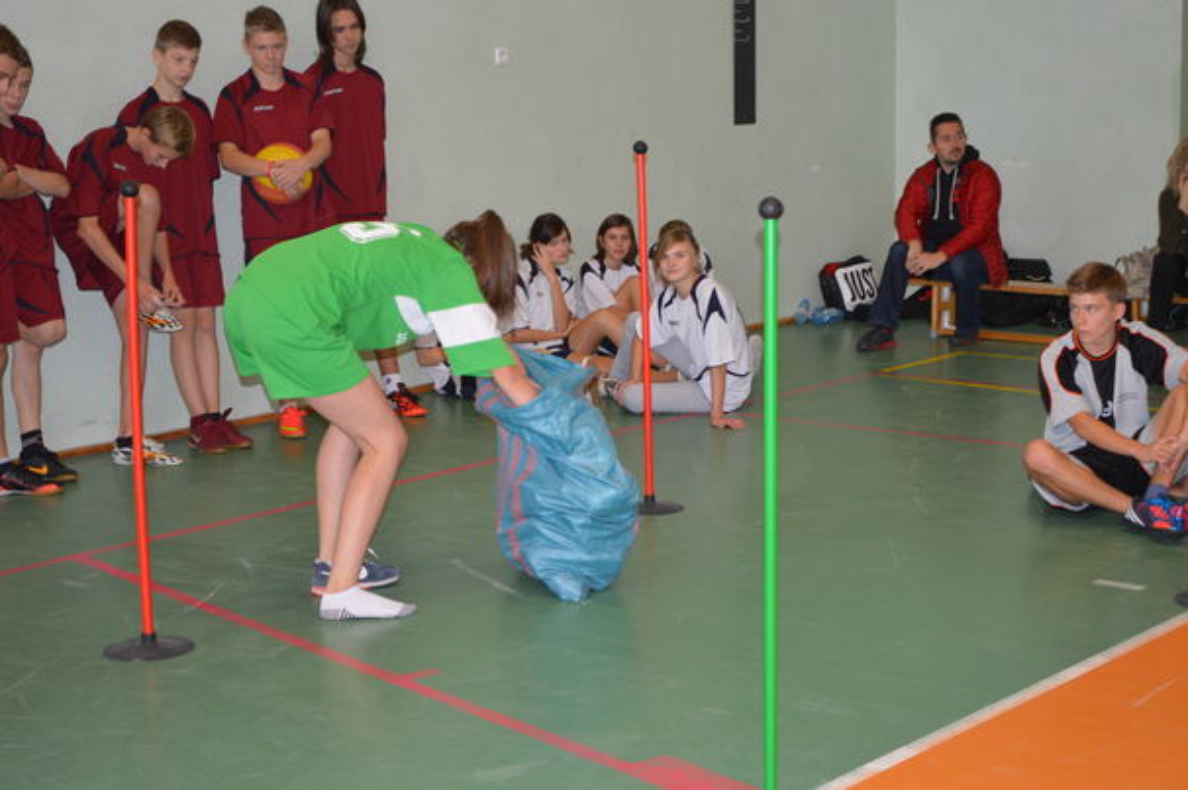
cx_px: 594
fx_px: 2077
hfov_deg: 31.9
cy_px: 395
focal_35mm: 63
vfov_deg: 21.5
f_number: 5.3
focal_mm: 42
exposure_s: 1/60
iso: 720
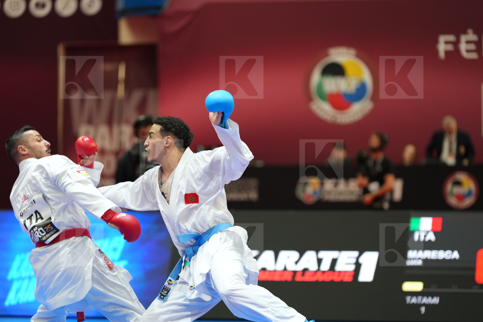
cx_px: 242
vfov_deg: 8.8
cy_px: 161
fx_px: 2093
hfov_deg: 13.2
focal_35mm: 156
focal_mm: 156
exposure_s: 1/1000
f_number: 2.8
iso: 2000
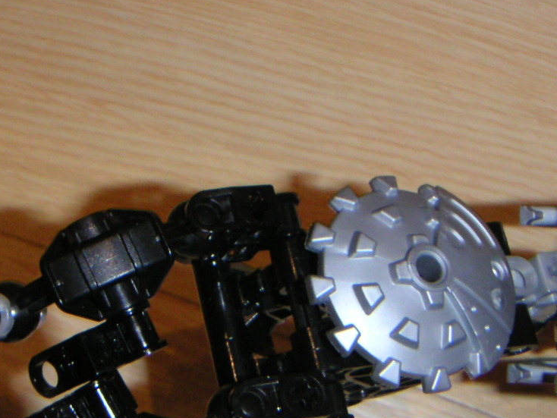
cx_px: 211
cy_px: 312
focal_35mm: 68
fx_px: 1095
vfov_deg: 21.4
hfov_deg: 28.5
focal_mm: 5.1
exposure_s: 1/45
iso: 200
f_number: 6.7
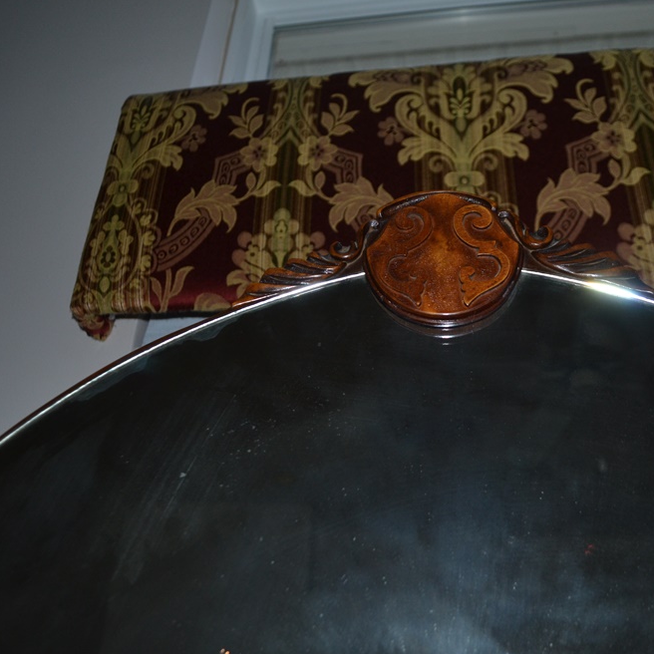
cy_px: 325
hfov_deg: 47.0
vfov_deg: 47.2
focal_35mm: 35
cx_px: 381
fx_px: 748
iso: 500
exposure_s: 1/60
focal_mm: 18
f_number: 3.5
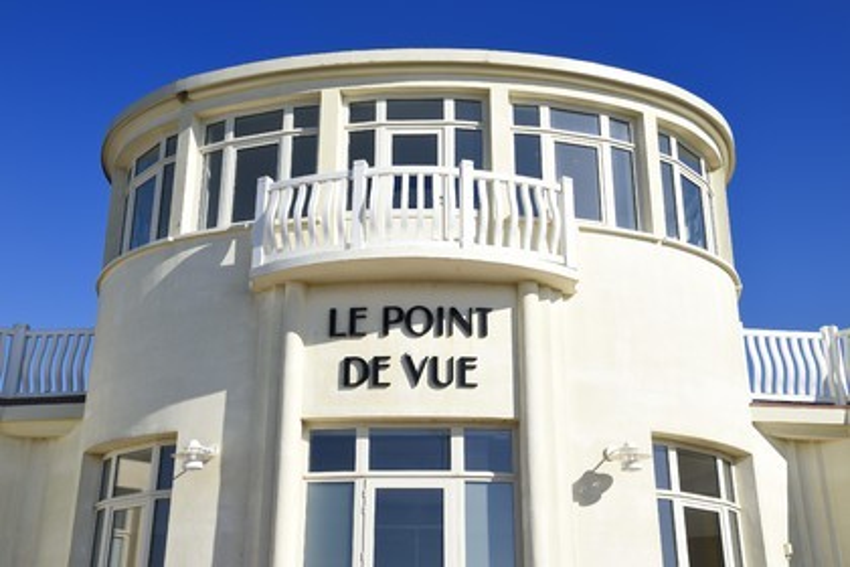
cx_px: 425
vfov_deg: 31.9
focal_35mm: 42
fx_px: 992
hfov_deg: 46.4
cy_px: 284
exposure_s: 1/250
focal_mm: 42
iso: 200
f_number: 14
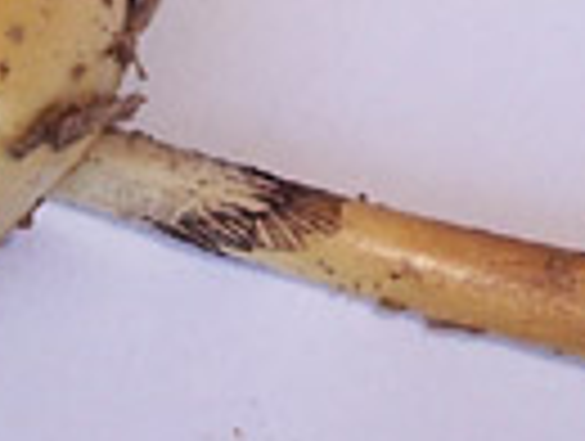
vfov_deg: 6.2
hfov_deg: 8.3
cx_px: 207
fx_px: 4030
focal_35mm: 238
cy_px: -214
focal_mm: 8
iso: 100
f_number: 3.4
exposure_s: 1/125
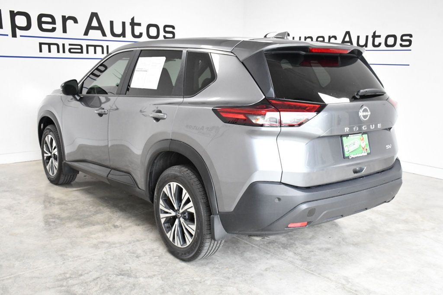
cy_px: 148
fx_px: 443
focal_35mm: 36
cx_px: 222
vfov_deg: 36.8
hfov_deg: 53.1
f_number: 8
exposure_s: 1/250
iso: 2500
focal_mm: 24
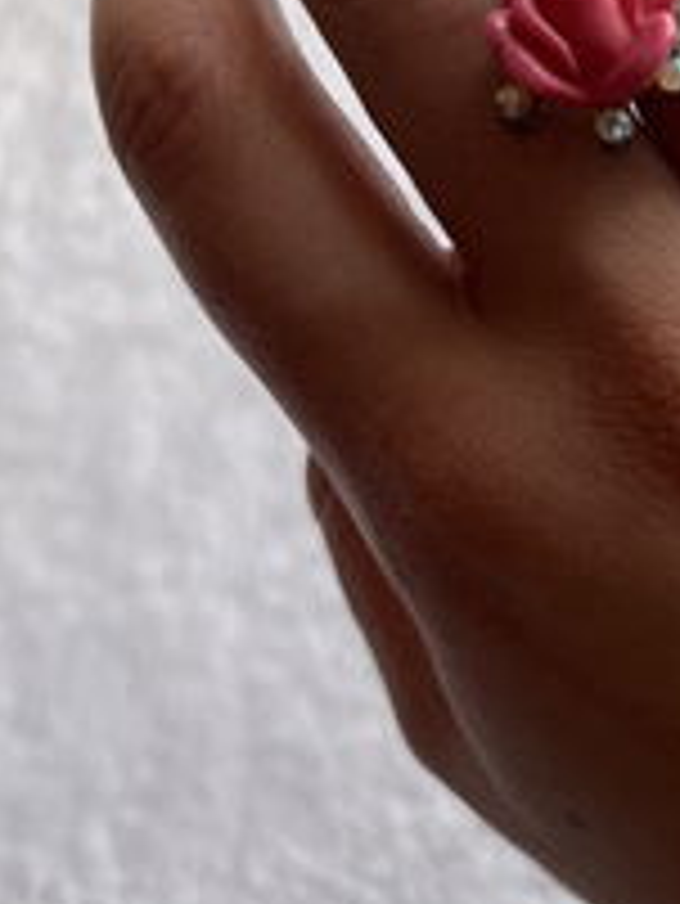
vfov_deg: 28.1
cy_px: 551
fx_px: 1805
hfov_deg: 20.0
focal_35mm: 69
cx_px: 811
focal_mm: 5.1
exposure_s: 1/311
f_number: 1.6
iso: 50
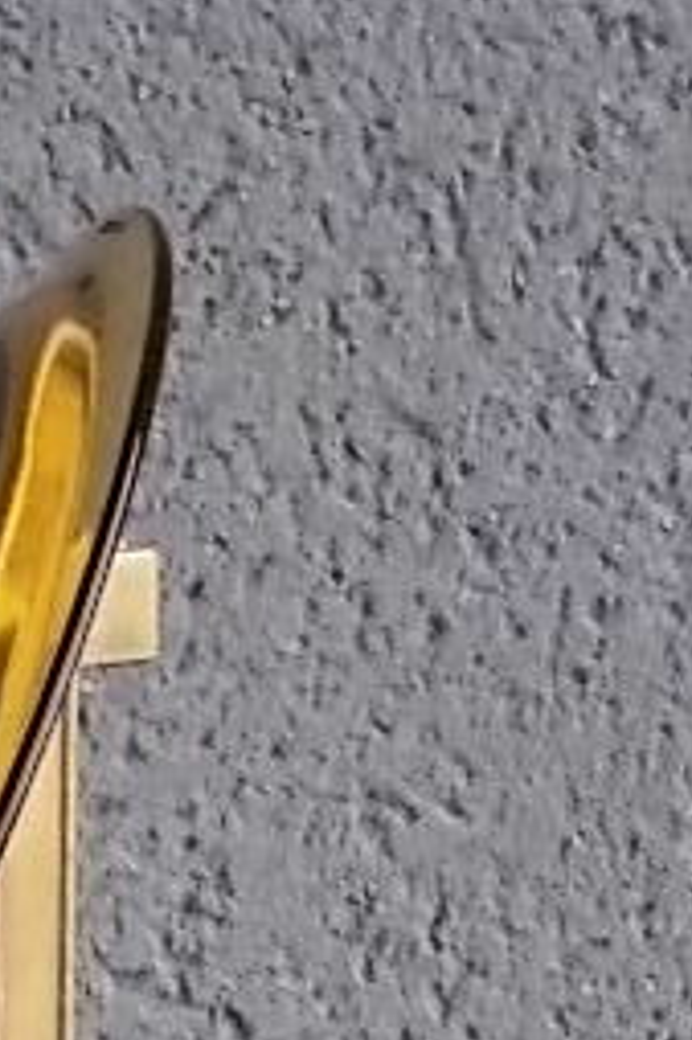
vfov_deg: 10.3
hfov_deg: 6.8
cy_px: 1028
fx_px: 5745
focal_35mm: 199
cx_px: -254
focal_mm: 13.5
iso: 450
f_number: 5.8
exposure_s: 1/250
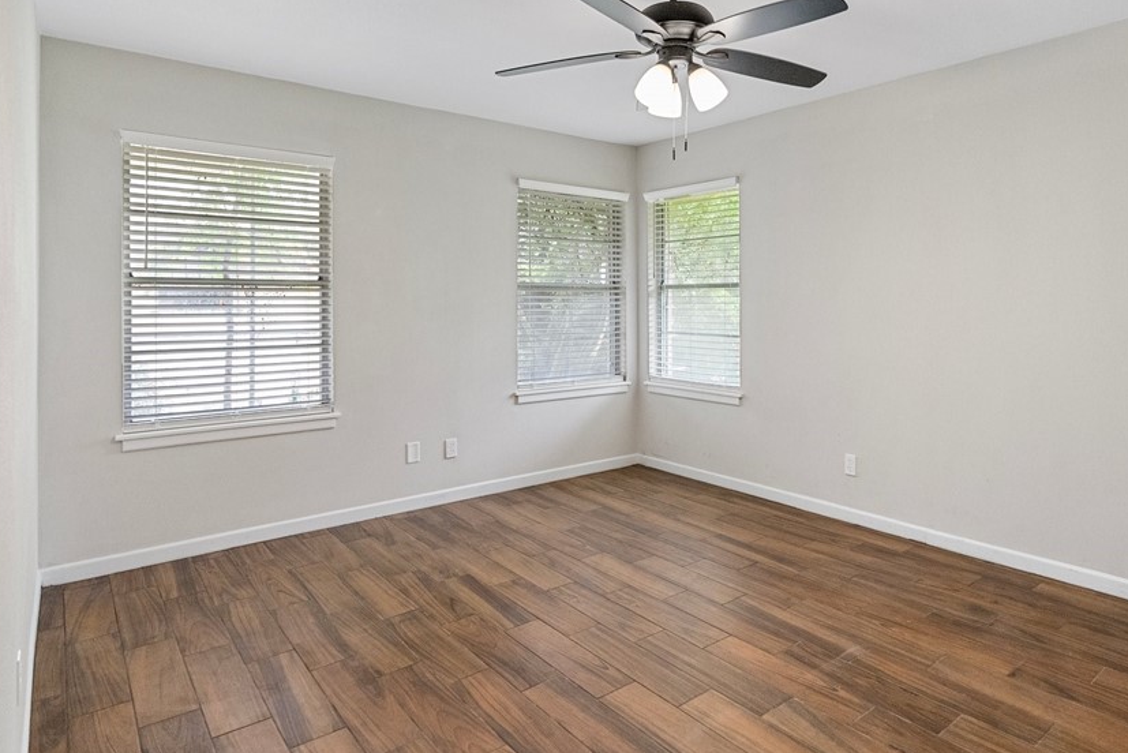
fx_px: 658
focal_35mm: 21
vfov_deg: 59.2
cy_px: 314
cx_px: 654
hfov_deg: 80.6
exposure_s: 1/160
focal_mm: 16
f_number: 4
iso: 800
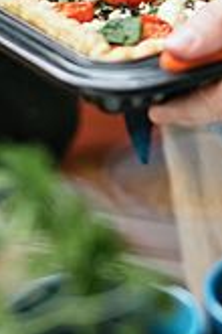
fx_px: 2821
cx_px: 96
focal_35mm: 305
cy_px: -124
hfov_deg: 4.5
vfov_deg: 6.7
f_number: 2.2
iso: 640
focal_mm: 58
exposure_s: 1/400
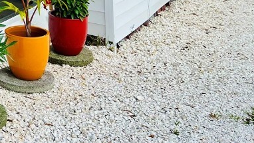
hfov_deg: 24.1
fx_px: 512
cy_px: -111
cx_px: -86
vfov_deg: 14.2
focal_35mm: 76
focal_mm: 5.1
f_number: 1.6
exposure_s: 1/1536
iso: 50
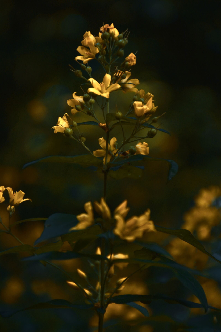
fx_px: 1547
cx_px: 110
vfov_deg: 12.2
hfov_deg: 8.2
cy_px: 166
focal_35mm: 168
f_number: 5.6
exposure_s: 1/400
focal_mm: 112
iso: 100
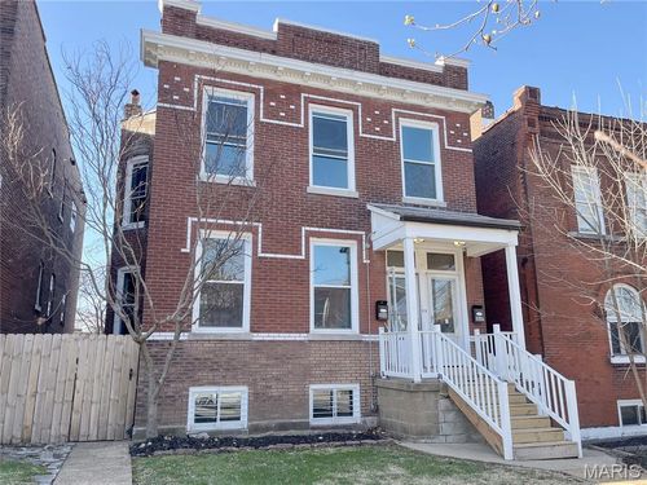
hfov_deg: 67.3
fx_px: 486
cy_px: 242
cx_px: 324
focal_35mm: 26
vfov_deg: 53.1
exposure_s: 1/615
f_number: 1.6
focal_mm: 5.1
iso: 50
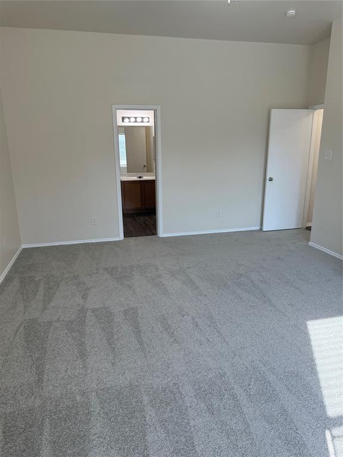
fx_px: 317
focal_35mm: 24
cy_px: 228
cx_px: 172
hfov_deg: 56.8
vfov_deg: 71.6
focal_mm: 6.76
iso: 200
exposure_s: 1/152
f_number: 1.78
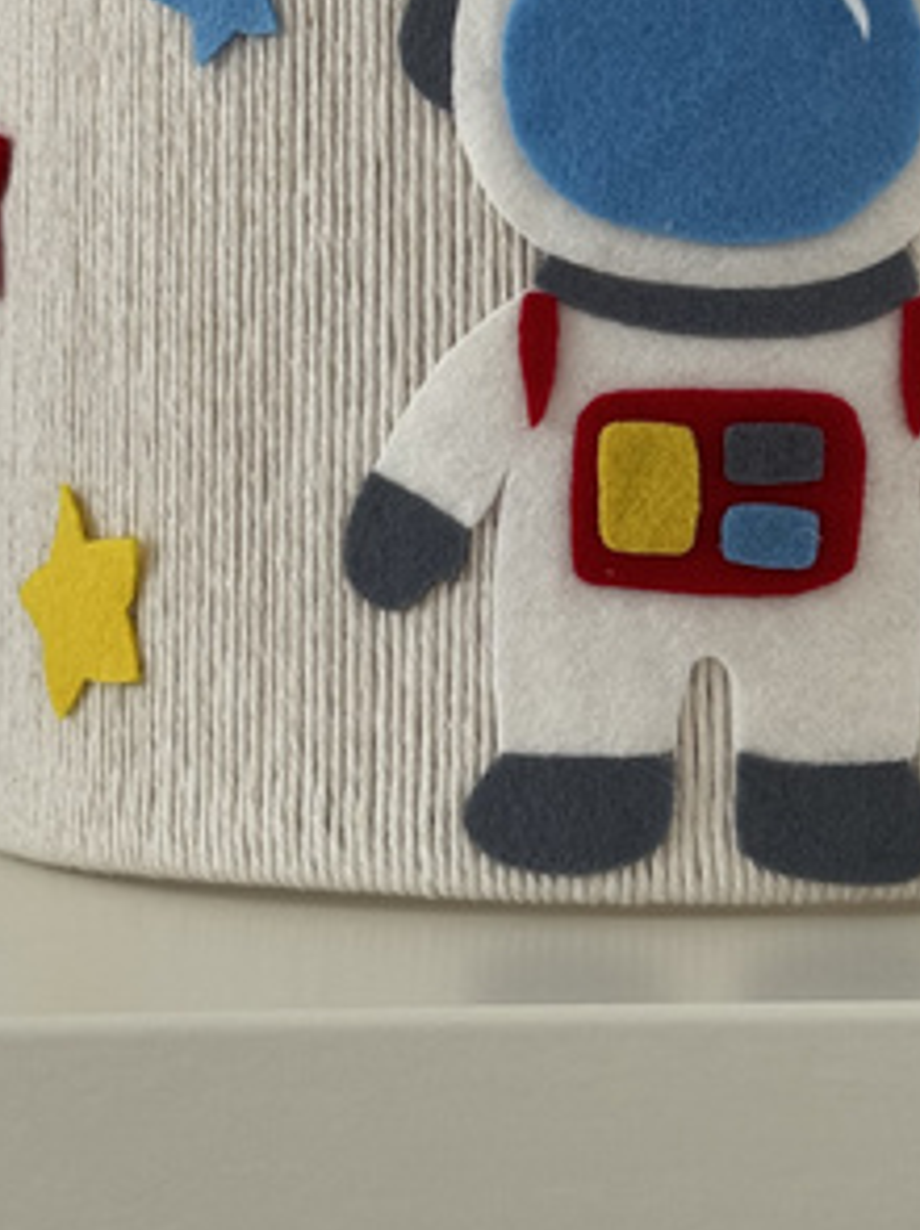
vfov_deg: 19.7
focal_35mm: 98
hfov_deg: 15.0
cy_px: 130
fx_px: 3478
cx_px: 715
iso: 100
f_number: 1.78
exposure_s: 1/112
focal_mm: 6.76
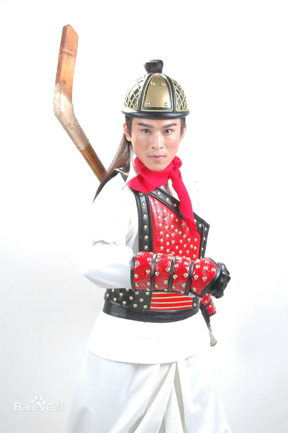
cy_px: 216
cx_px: 144
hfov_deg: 18.9
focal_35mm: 72
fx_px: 866
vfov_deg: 28.1
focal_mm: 48
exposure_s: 1/60
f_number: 16
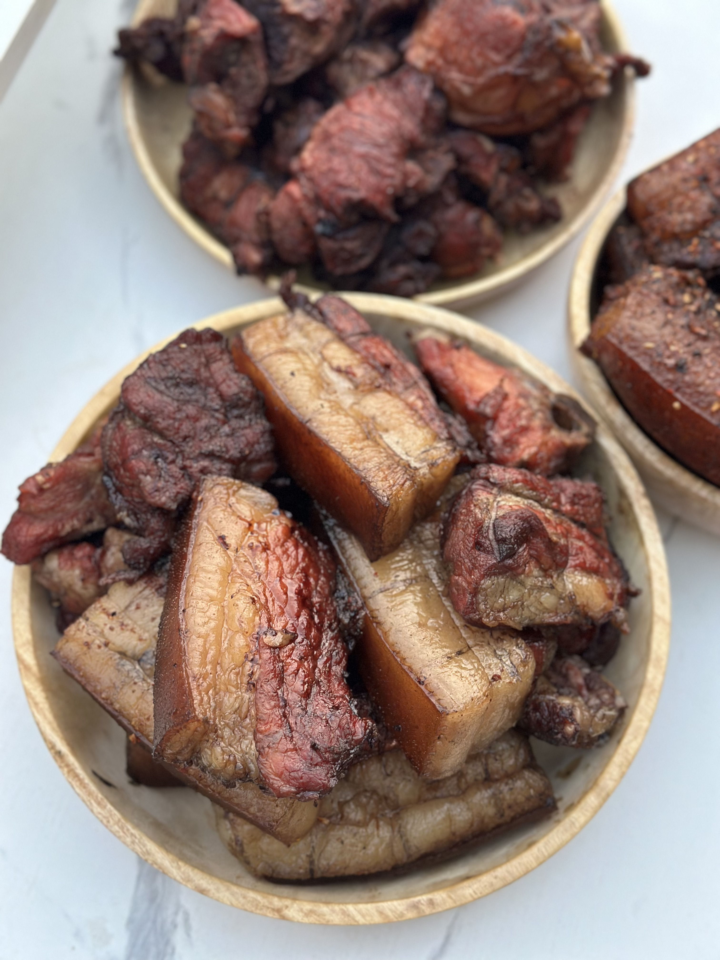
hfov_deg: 30.3
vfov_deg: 39.7
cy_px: 480
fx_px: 1331
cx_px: 360
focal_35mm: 48
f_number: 1.78
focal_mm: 6.86
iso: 250
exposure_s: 1/60
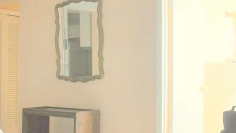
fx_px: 400
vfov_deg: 18.8
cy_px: 81
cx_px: 0
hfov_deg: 30.5
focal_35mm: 64
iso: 800
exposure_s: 1/13
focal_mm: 18
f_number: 3.5
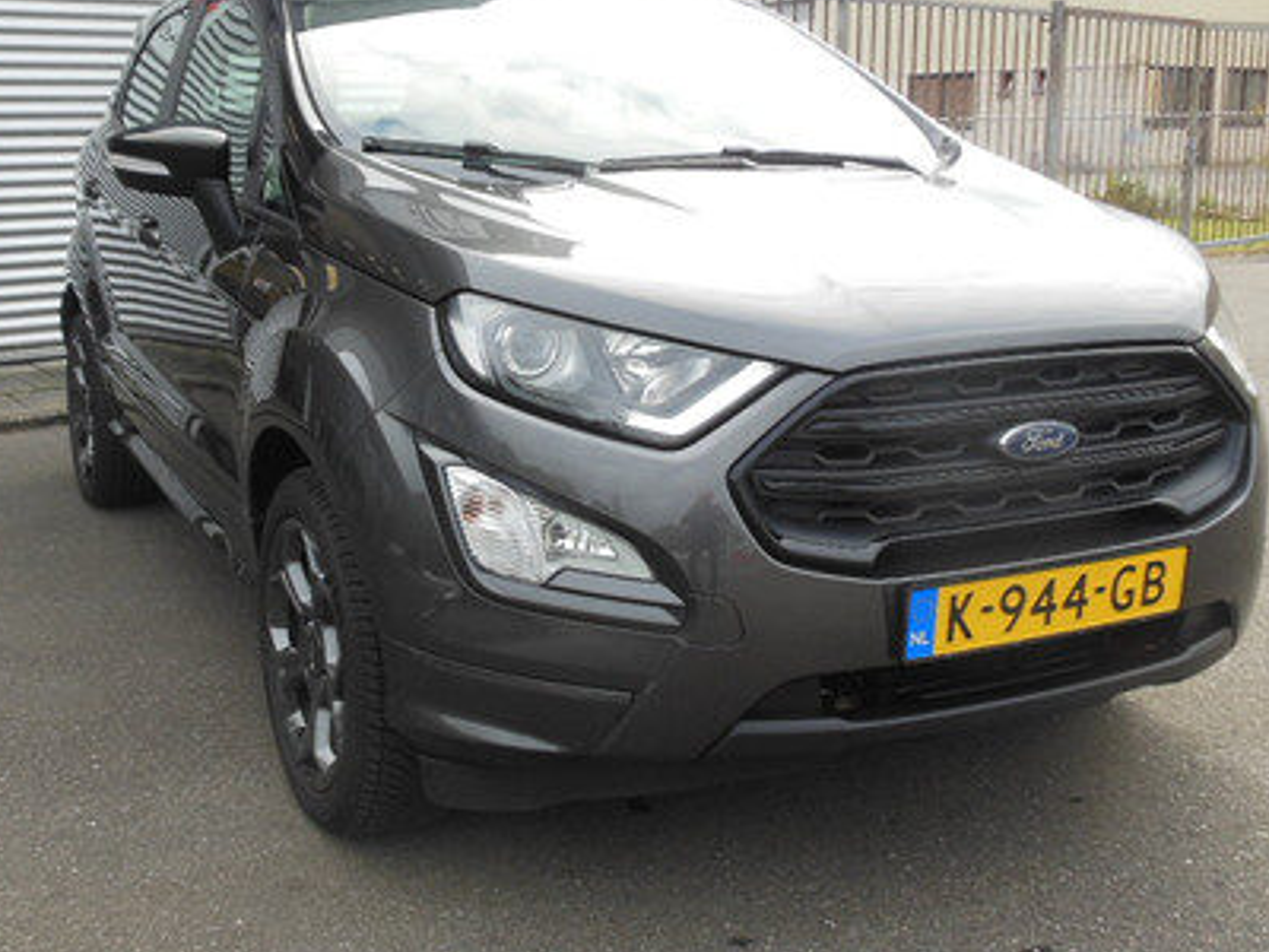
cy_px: 482
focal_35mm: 40
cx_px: 536
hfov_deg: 46.6
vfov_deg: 36.0
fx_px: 1466
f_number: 3.2
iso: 125
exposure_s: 1/320
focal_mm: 4.5
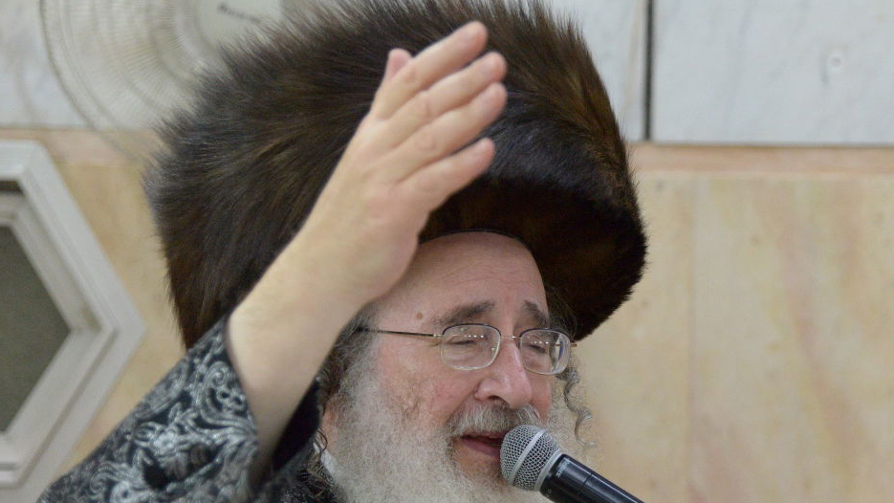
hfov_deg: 16.6
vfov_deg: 9.4
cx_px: 606
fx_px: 3058
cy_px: 374
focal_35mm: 129
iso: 6400
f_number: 5.3
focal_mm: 90
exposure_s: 1/320
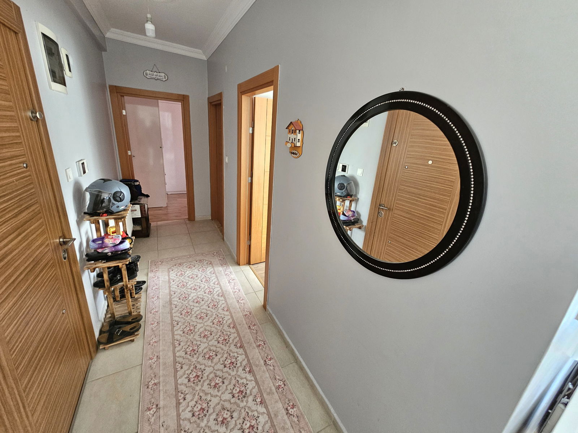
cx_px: 289
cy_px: 216
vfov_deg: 89.9
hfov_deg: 106.2
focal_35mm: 13
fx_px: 217
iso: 400
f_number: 2.2
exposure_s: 1/33.4
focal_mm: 2.2
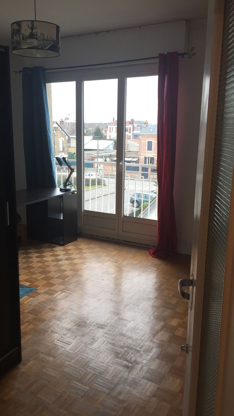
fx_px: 353
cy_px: 208
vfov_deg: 61.0
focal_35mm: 32
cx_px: 92
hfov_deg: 36.5
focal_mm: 4.15
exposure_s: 1/100
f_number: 2.2
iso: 50
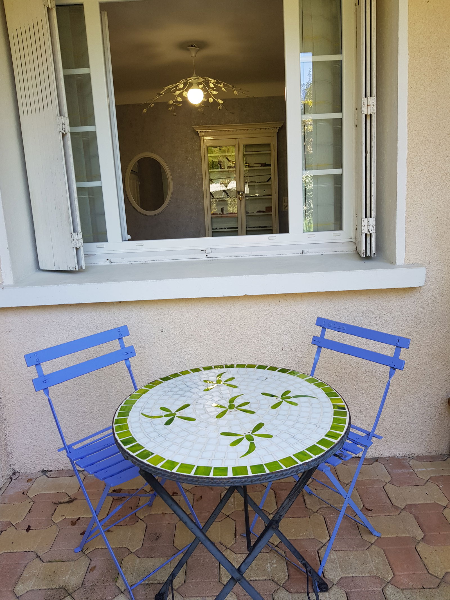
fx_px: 451
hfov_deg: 53.1
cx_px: 225
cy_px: 300
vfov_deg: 67.3
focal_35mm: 26
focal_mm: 4.2
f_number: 1.7
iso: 40
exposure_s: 1/181
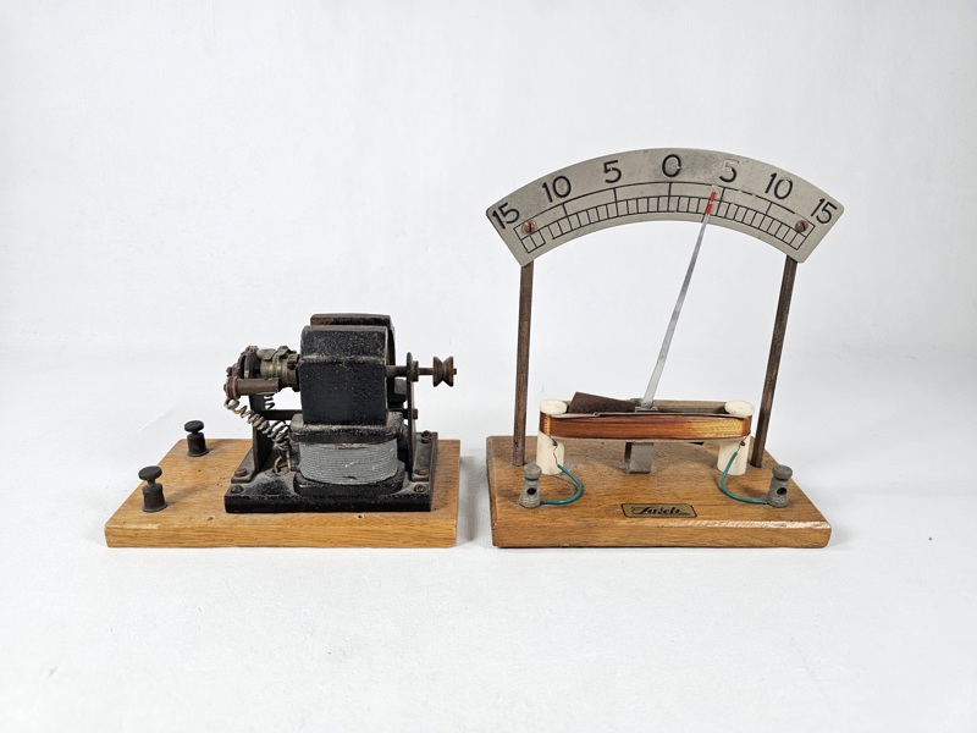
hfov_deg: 73.9
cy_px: 366
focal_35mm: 23
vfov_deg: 58.9
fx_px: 649
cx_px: 488
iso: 32
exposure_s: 1/180
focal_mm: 6.3
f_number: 1.7
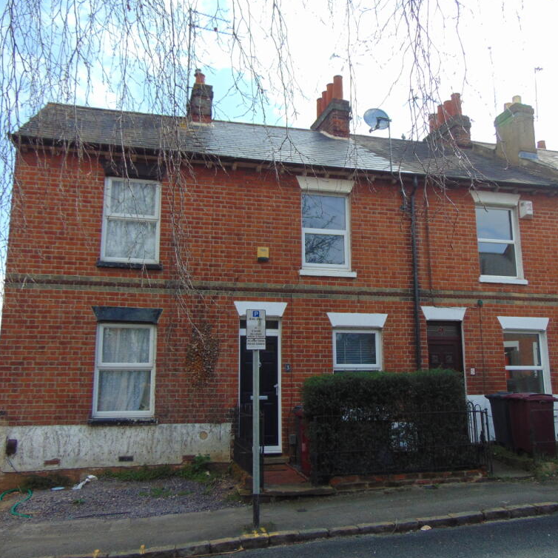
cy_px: 281
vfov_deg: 54.0
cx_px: 281
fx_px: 547
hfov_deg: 54.0
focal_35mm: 30
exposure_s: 1/800
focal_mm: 4.5
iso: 80
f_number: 3
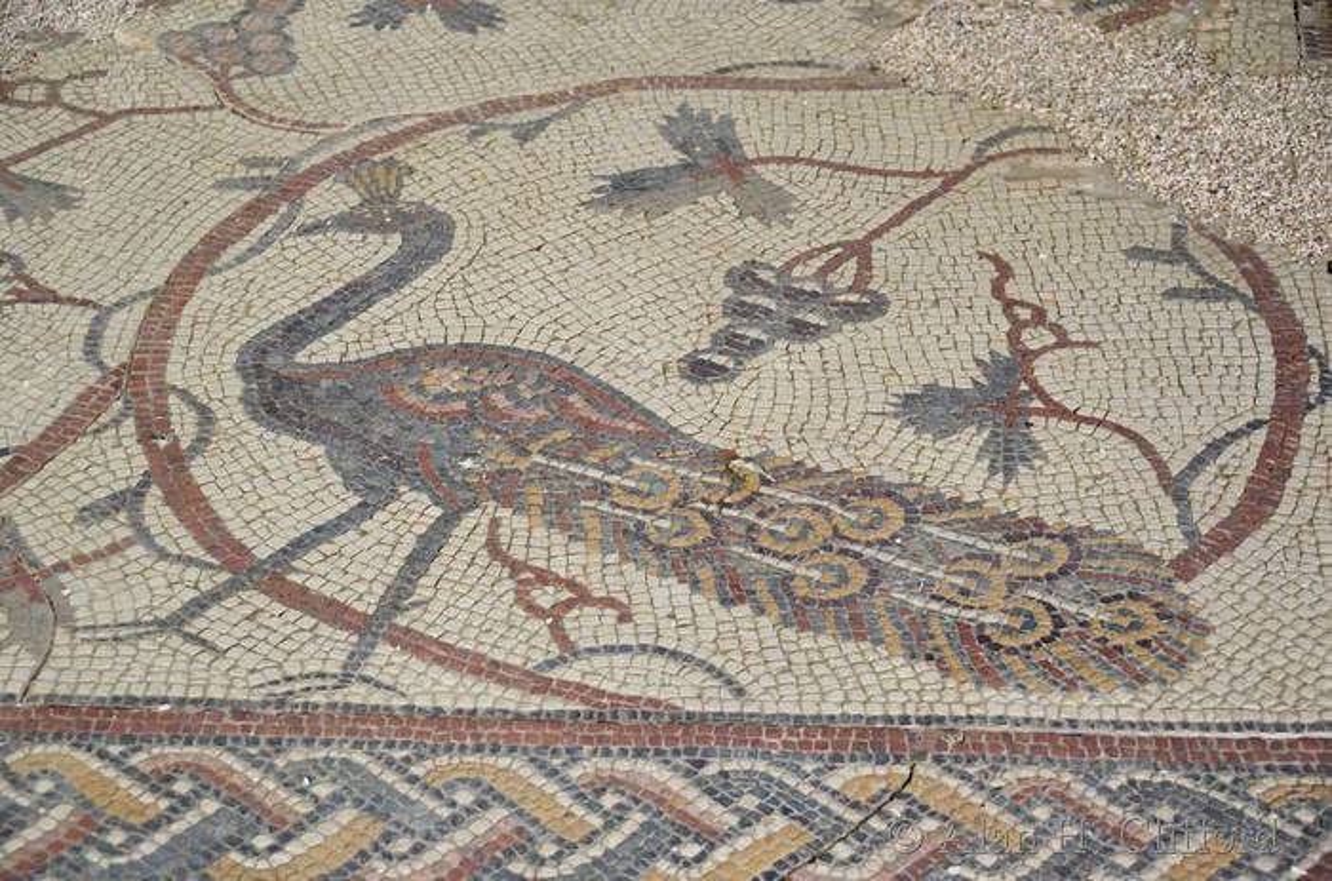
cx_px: 666
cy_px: 440
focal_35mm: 82
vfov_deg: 16.5
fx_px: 3045
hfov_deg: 24.7
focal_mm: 55
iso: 1800
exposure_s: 1/125
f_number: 4.8
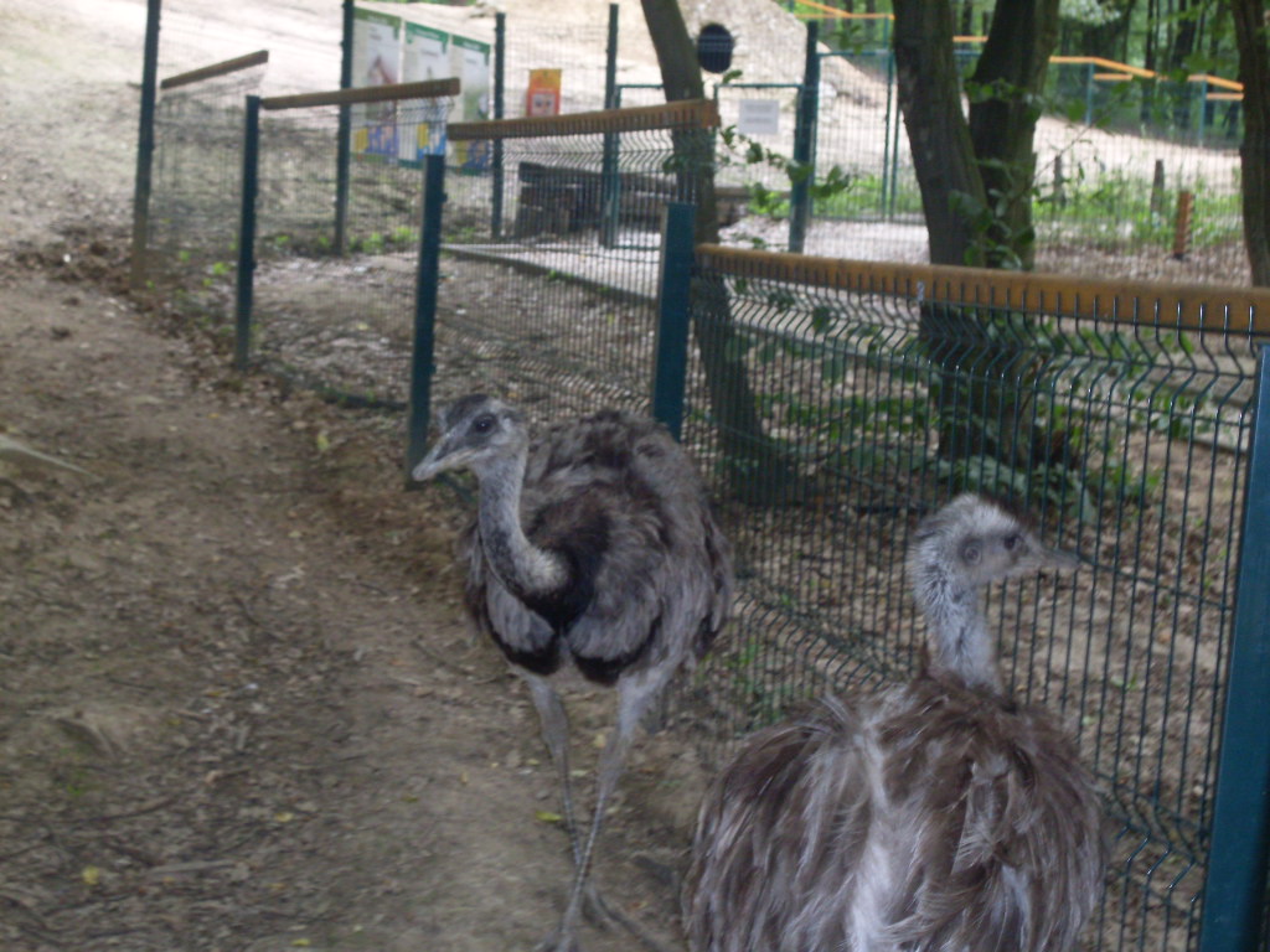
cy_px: 476
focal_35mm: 71
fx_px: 2605
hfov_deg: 27.4
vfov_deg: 20.7
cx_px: 635
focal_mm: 11.7
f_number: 3.7
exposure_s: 1/45
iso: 160
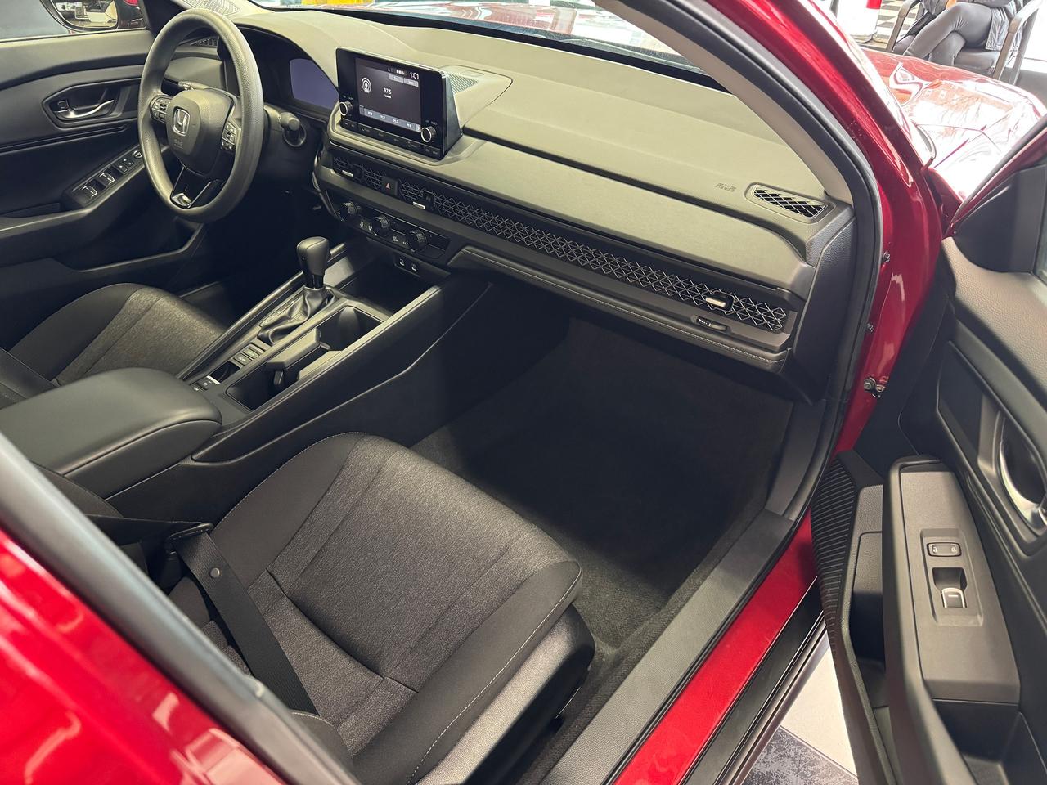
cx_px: 524
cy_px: 392
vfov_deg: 56.8
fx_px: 726
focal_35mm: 24
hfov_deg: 71.6
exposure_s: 1/40
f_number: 1.78
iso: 800
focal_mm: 6.76
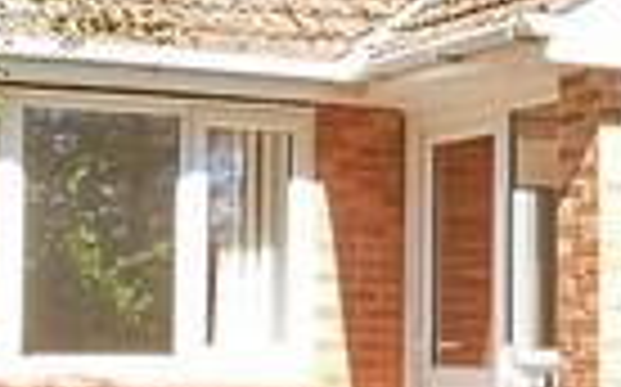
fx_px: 2266
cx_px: 441
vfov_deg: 9.7
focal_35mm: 134
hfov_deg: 15.6
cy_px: 279
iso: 50
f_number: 2.2
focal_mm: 2.26
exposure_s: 1/184
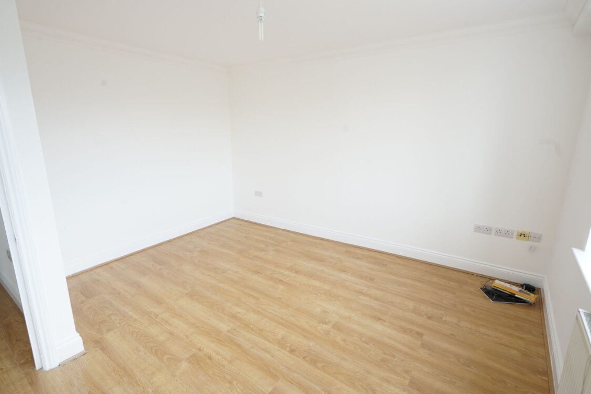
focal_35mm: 17
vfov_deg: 70.4
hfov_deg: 93.2
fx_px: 279
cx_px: 282
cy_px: 190
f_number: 8
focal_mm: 16
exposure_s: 1/25
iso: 400
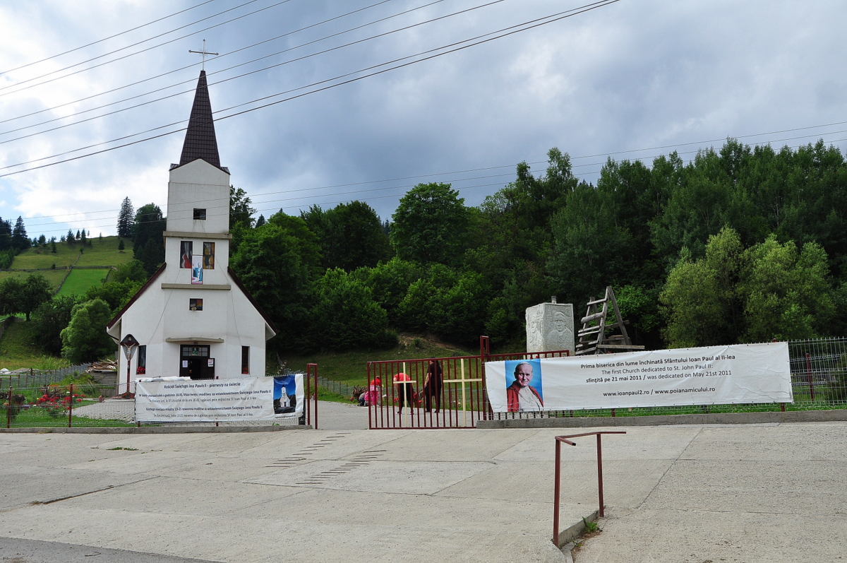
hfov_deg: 59.6
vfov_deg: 41.6
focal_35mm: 32
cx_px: 424
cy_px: 282
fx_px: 740
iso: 400
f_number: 11
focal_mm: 21
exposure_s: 1/500
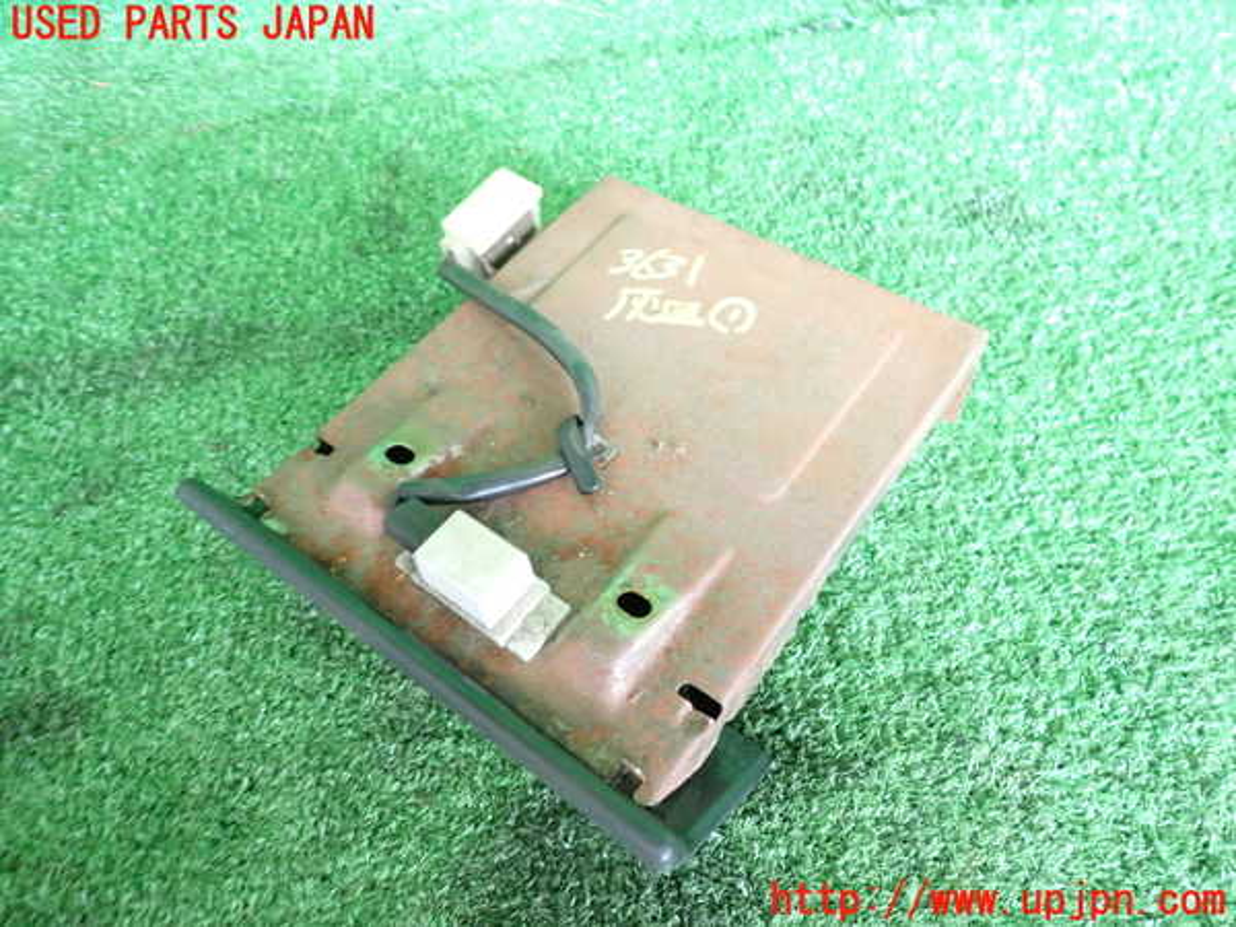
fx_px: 893
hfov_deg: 69.4
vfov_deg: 54.9
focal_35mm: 25
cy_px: 464
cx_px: 618
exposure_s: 1/30
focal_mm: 4.5
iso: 640
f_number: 2
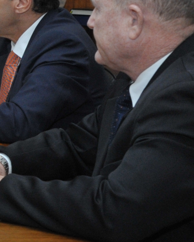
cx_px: -236
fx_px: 1033
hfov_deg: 9.7
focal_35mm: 144
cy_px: 52
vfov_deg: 13.3
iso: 1600
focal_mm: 32
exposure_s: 1/125
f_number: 6.3
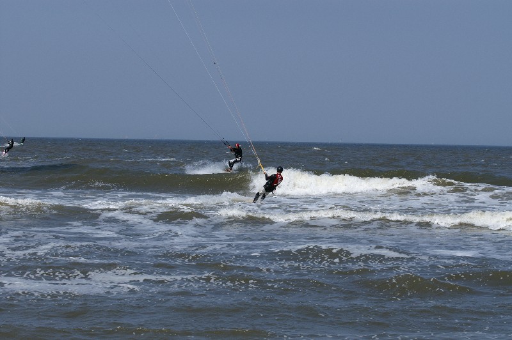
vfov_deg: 9.1
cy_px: 170
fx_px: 2132
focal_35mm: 150
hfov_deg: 13.7
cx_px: 256
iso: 100
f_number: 11
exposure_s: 1/300
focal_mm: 100
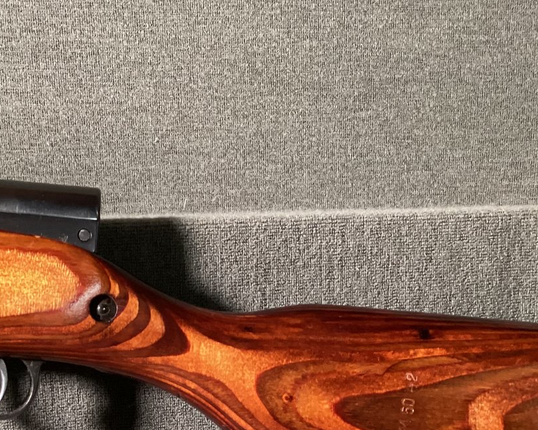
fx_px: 891
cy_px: 372
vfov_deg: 26.4
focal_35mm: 56
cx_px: 227
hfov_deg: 33.5
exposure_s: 1/25
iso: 500
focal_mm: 3.3
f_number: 2.4
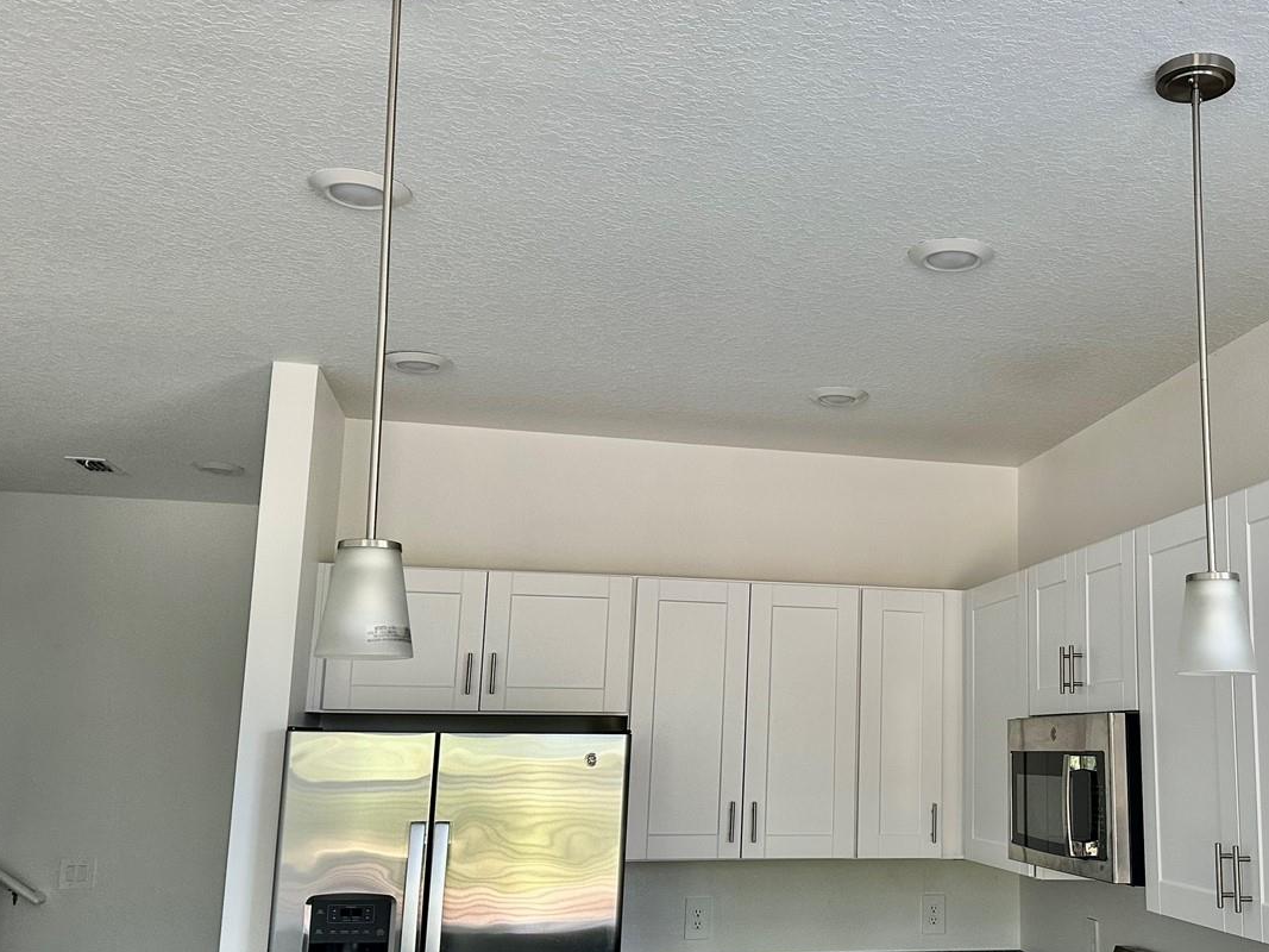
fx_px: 1320
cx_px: 868
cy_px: 534
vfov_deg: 39.6
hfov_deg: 50.2
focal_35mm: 36
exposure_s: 1/121
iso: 200
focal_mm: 6.86
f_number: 1.78
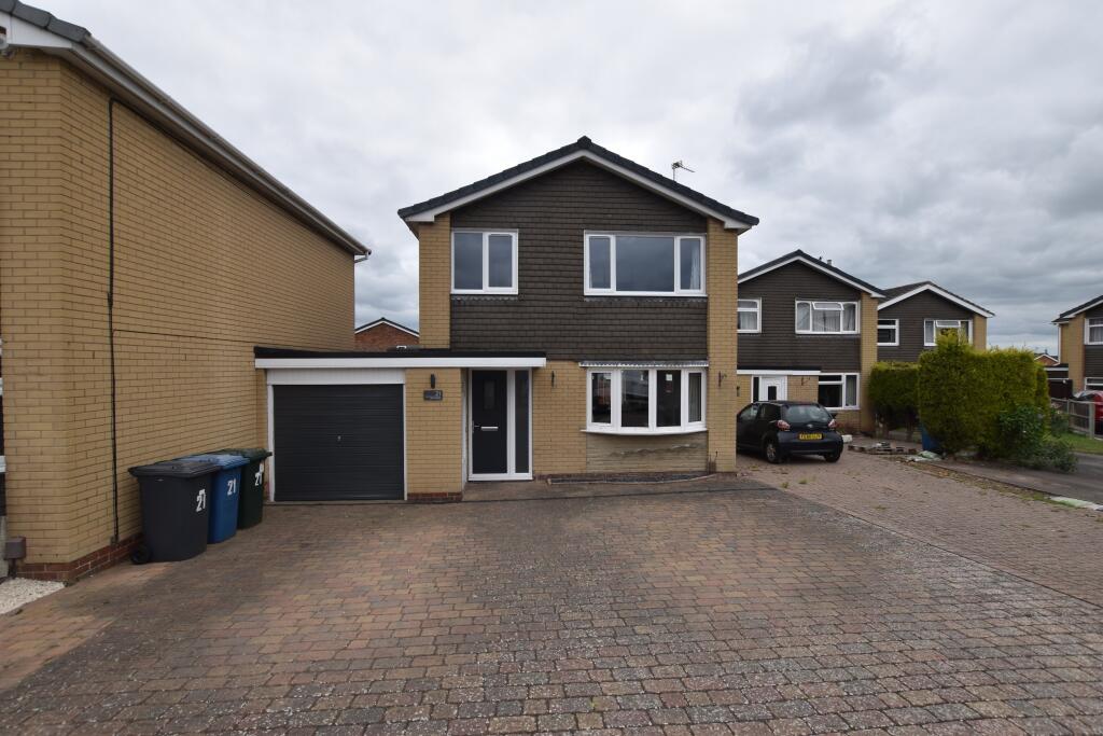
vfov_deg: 77.3
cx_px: 552
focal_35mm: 15
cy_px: 368
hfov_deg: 100.4
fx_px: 460
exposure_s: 1/250
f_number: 6.3
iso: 100
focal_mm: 10
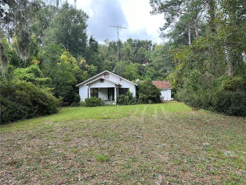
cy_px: 92
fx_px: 171
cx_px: 123
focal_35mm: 24
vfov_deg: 56.8
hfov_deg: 71.6
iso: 80
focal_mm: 6.86
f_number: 1.78
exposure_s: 1/740
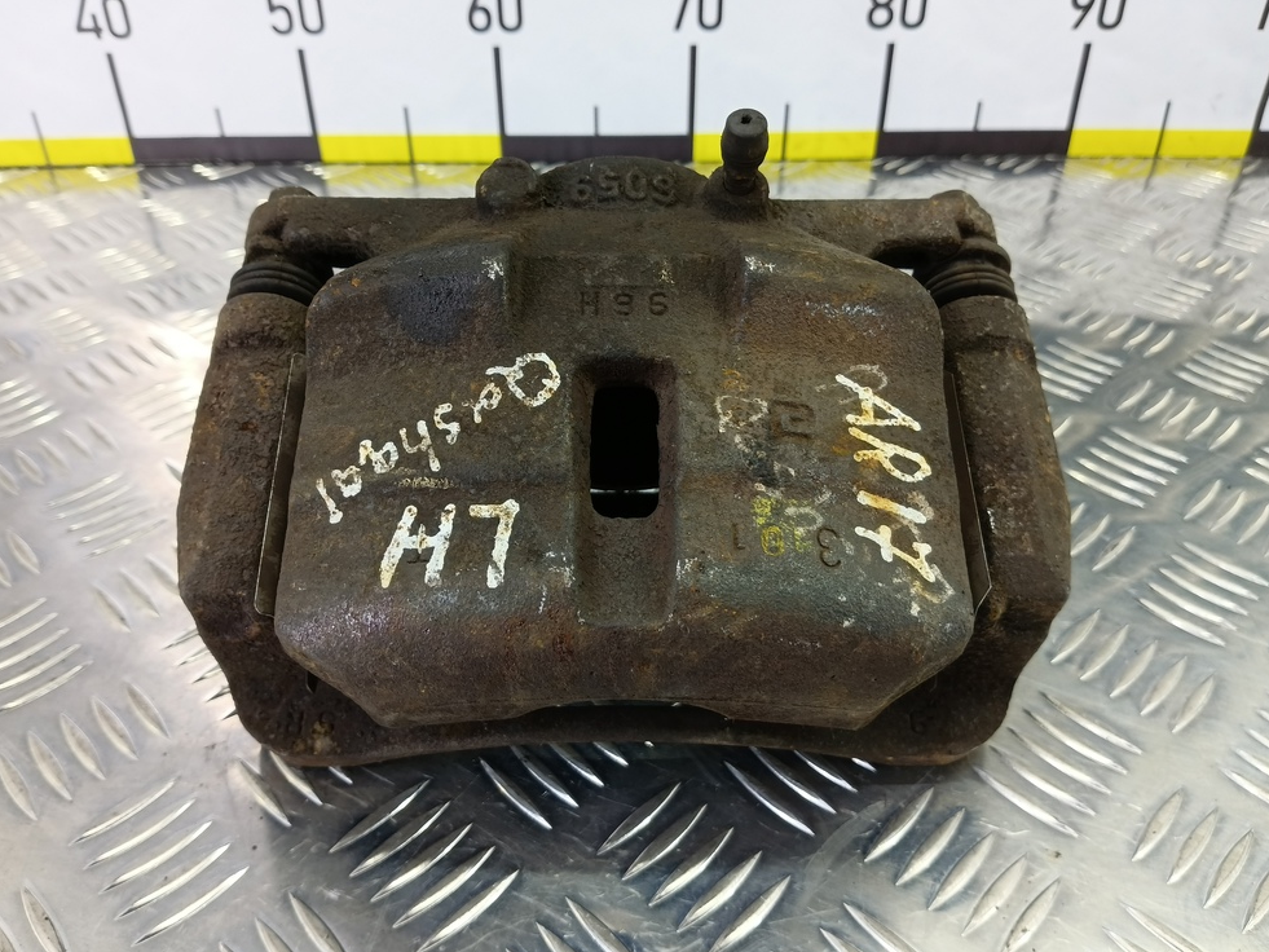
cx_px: 616
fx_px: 880
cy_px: 468
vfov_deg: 56.8
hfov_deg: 71.6
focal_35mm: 24
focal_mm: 4.11
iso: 168
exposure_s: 1/50
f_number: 1.6
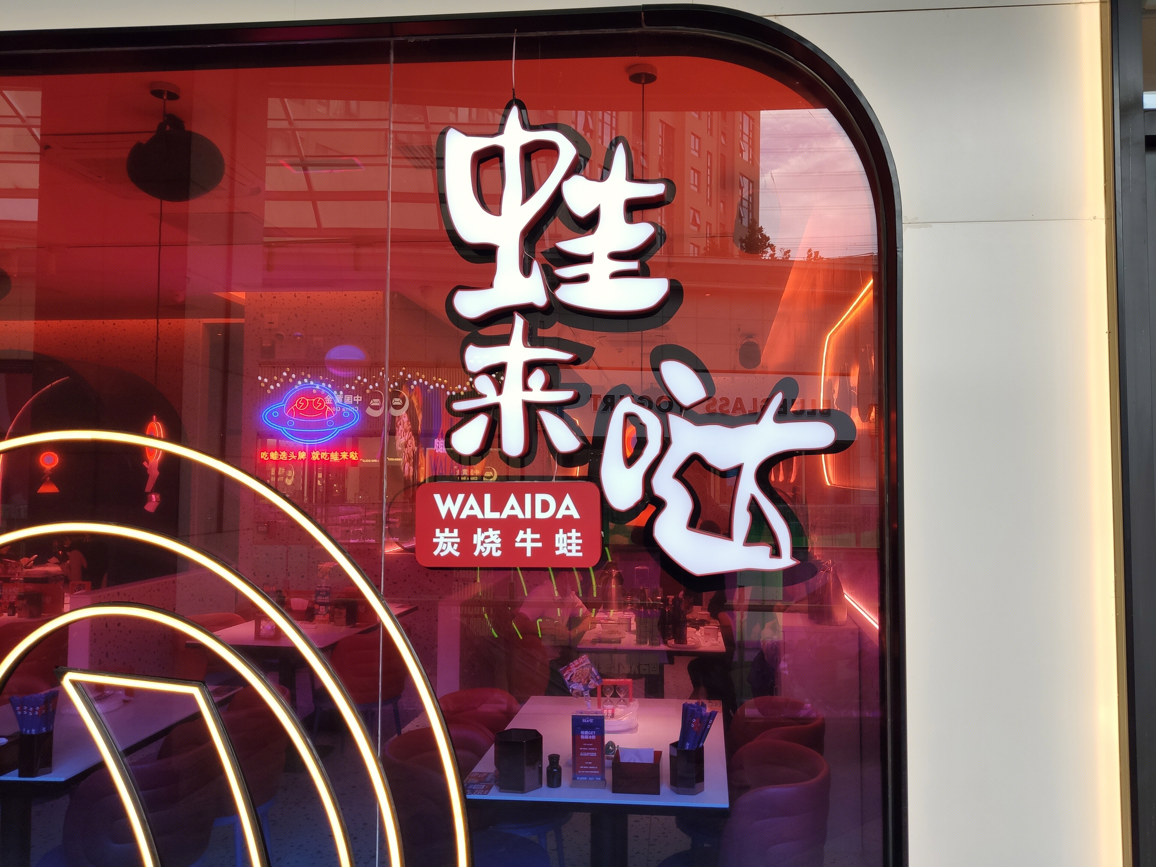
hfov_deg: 65.3
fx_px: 902
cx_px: 599
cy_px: 420
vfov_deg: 51.3
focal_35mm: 27
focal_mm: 4.75
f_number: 1.75
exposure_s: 1/100
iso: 126
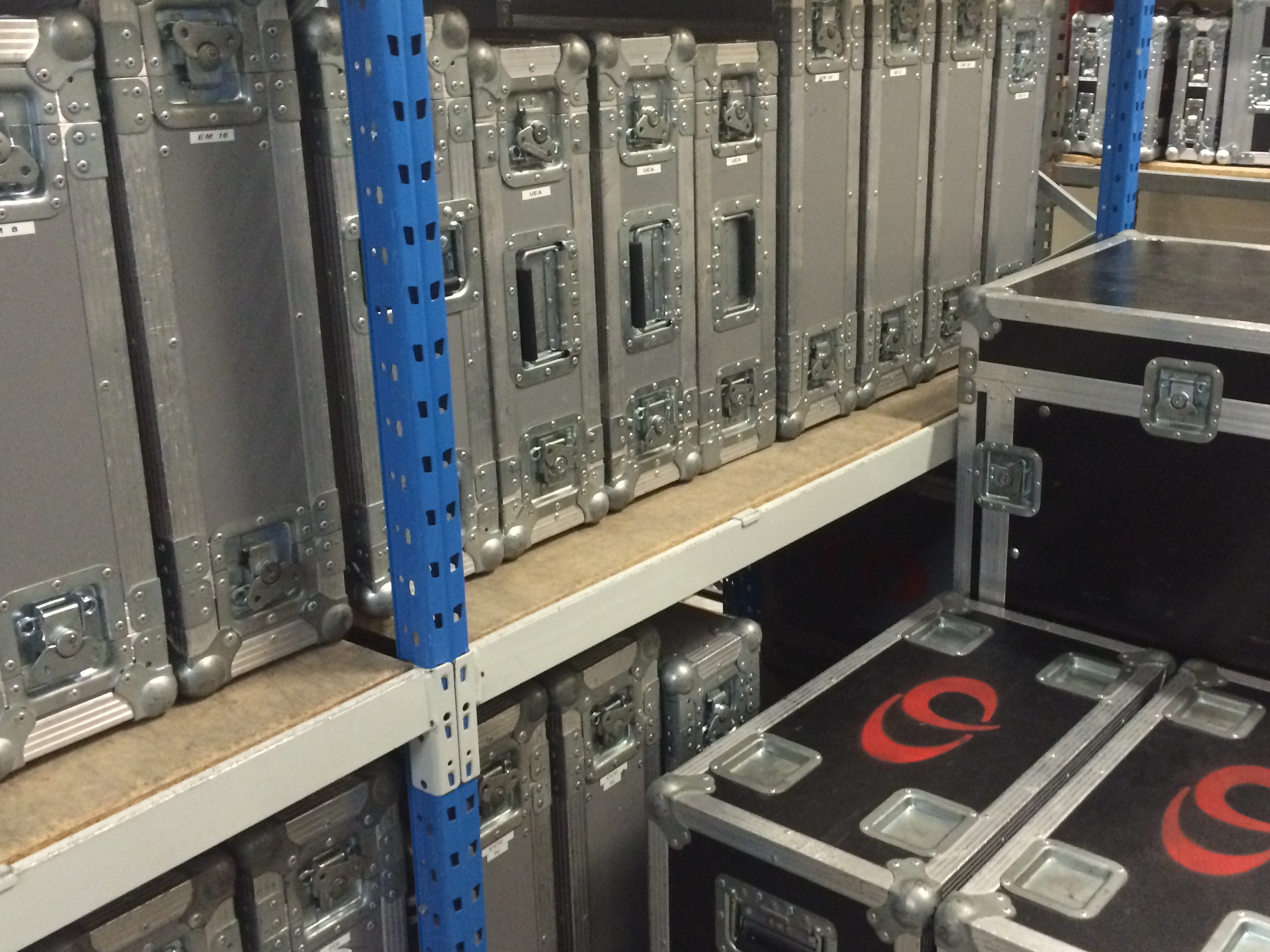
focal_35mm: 38
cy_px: 466
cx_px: 762
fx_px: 1394
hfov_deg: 48.7
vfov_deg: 37.7
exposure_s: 1/20
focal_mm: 4.15
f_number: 2.2
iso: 320
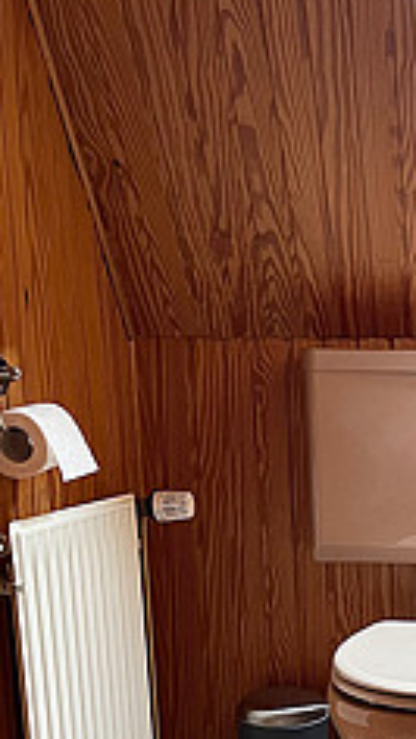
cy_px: 633
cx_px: 449
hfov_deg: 21.2
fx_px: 1057
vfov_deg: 36.6
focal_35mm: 54
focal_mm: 5.1
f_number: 1.6
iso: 250
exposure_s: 1/50
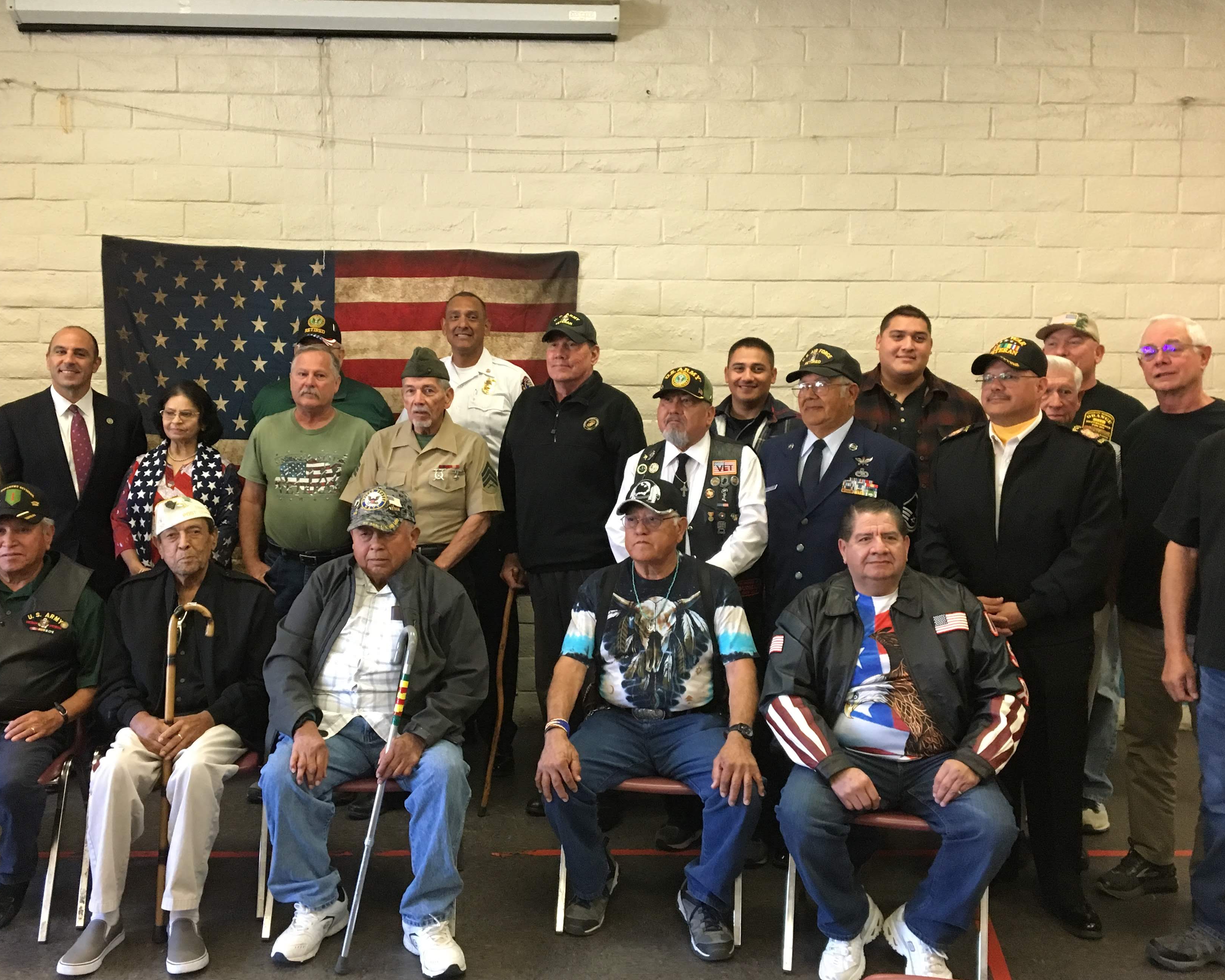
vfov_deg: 42.2
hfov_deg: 51.5
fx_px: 1269
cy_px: 466
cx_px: 566
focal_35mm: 35
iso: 200
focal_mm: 4.15
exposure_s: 1/30
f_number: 2.2
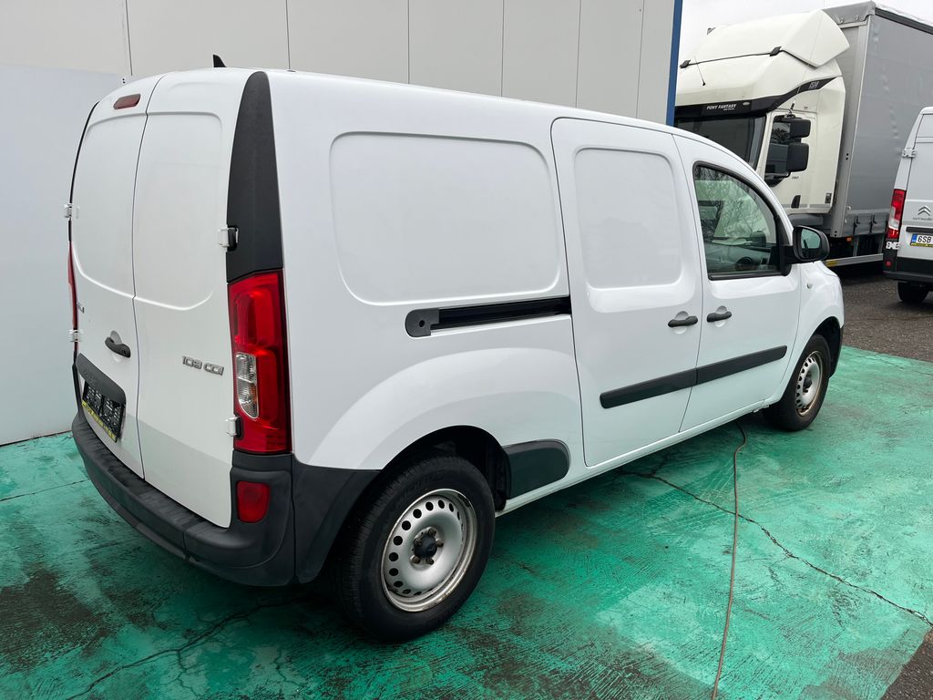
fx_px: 701
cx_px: 466
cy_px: 350
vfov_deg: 53.1
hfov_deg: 67.3
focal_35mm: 26
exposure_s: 1/477
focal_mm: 5.1
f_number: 1.6
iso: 50
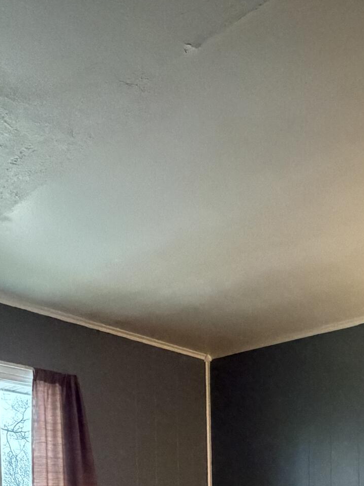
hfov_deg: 32.9
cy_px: 551
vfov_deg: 35.7
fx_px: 617
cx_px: 189
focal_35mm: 44
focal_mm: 2.22
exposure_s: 1/60
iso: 1250
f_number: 2.2
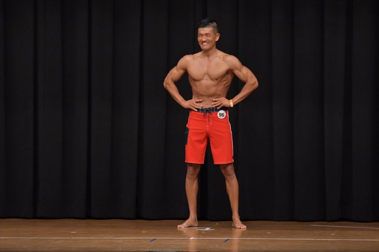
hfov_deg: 9.2
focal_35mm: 225
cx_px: 190
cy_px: 126
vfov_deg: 6.1
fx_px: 2368
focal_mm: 150
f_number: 5.6
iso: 6400
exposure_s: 1/400
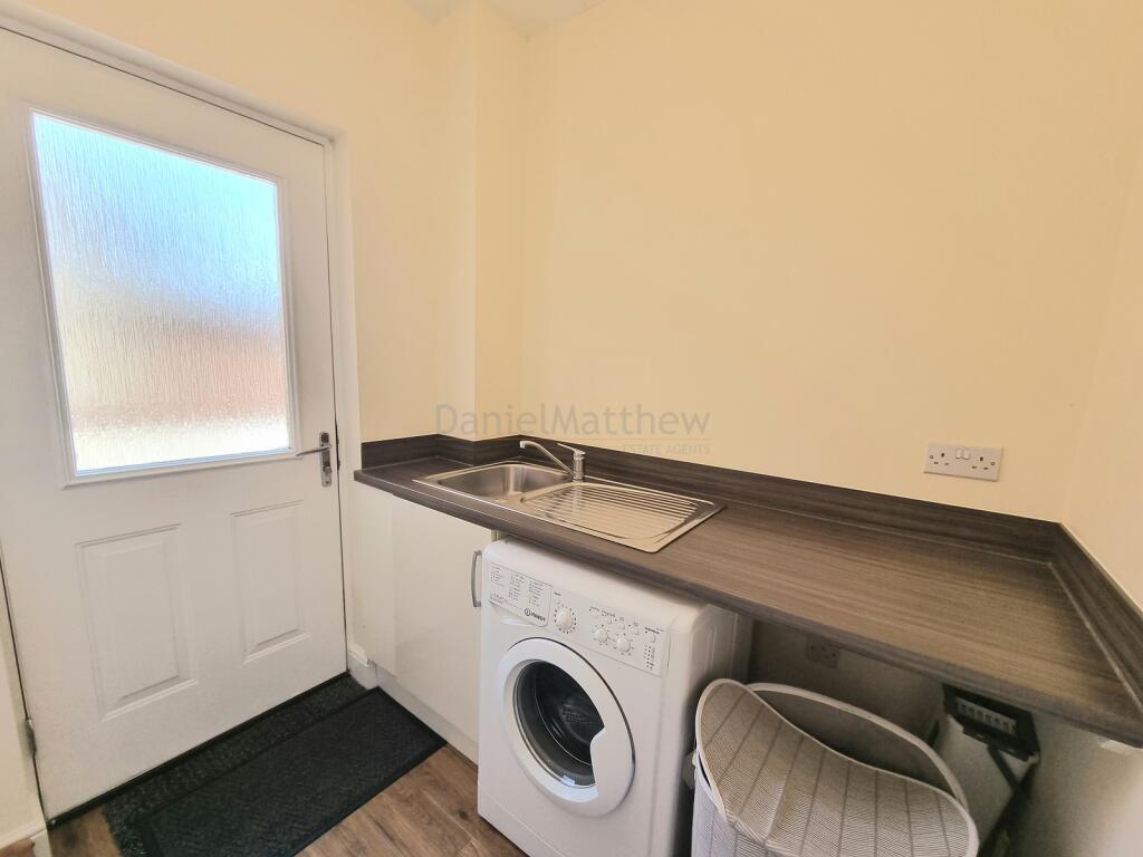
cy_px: 428
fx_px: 429
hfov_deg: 106.2
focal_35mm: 13
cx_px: 572
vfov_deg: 89.9
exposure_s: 1/120
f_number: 2.2
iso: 64
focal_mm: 2.2
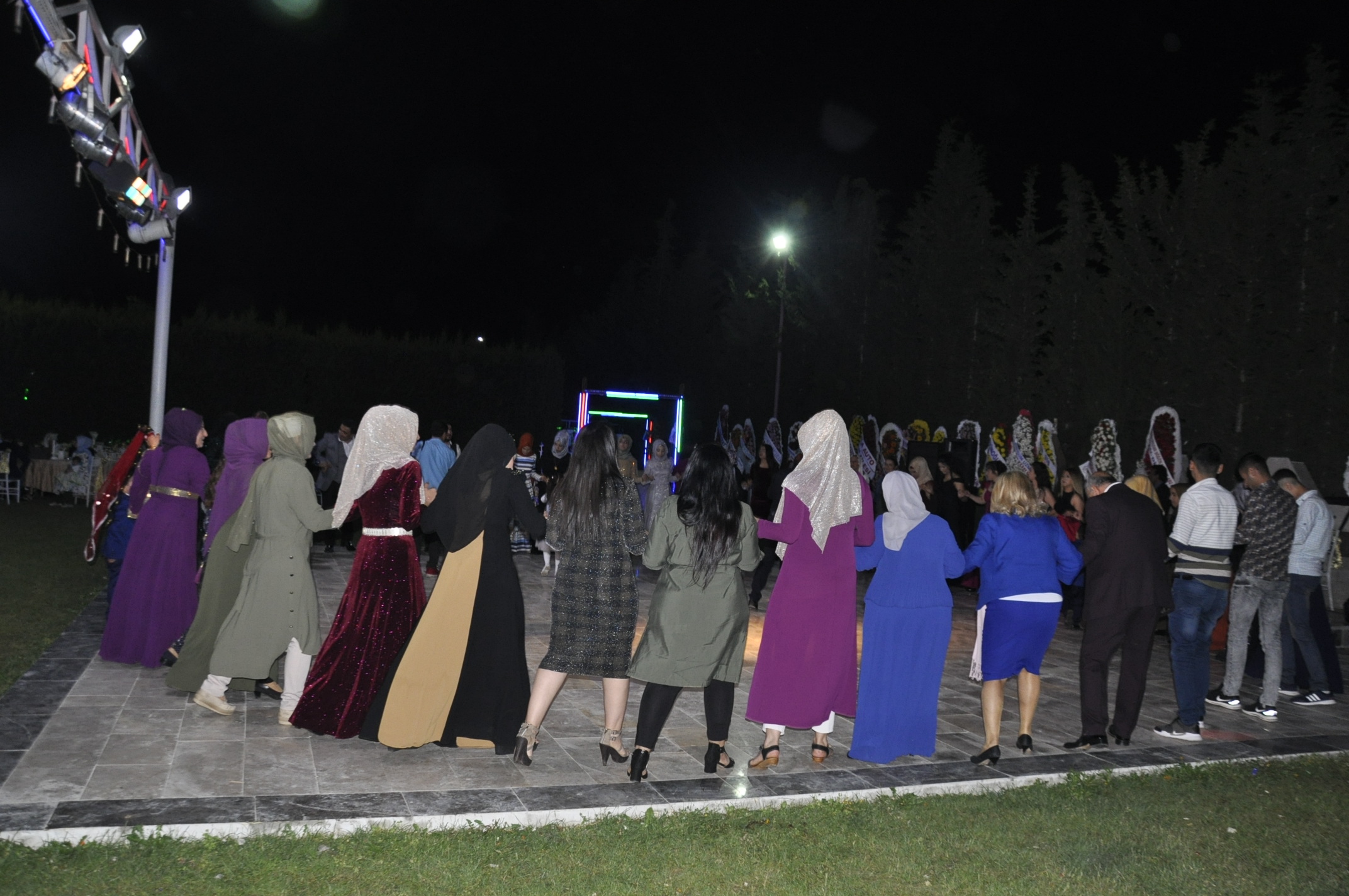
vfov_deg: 47.8
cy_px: 448
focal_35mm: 27
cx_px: 674
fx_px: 1011
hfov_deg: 67.4
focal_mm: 18
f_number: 4
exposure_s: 1/60
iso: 800
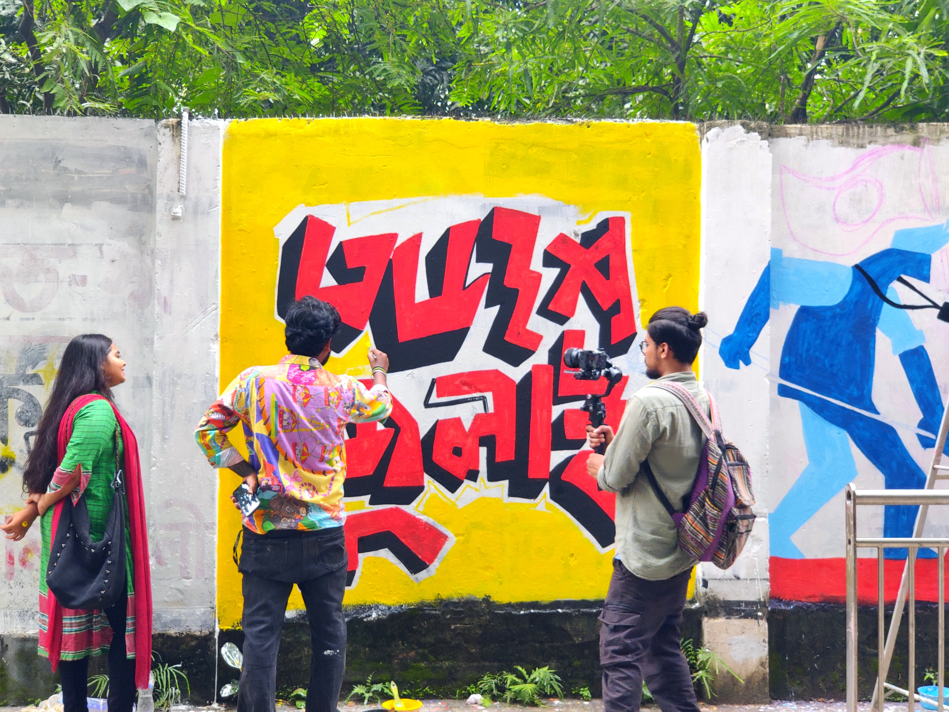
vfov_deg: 22.3
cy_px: 356
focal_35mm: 66
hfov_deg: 29.4
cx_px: 474
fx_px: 1809
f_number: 2.2
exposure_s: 1/120
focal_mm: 6.22
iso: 400
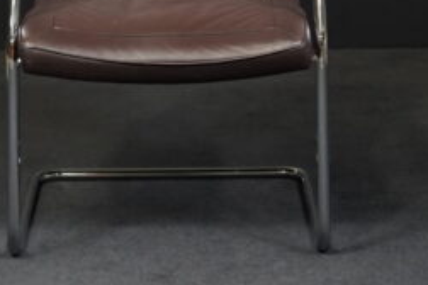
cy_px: 2
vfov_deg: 8.7
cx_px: 172
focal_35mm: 157
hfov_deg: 13.1
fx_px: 1866
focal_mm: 66
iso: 5000
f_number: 7.1
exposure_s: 1/100
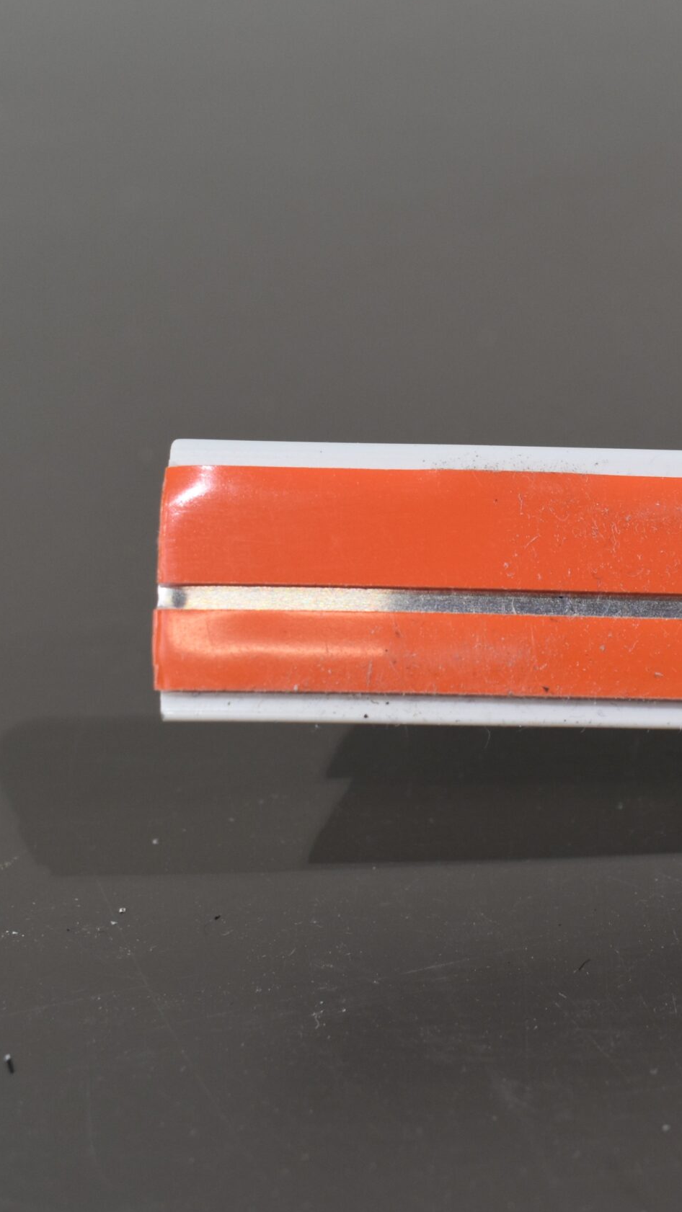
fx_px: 1923
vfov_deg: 35.0
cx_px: 724
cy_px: 607
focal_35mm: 60
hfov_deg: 19.4
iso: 400
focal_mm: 25
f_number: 7.1
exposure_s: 1/60
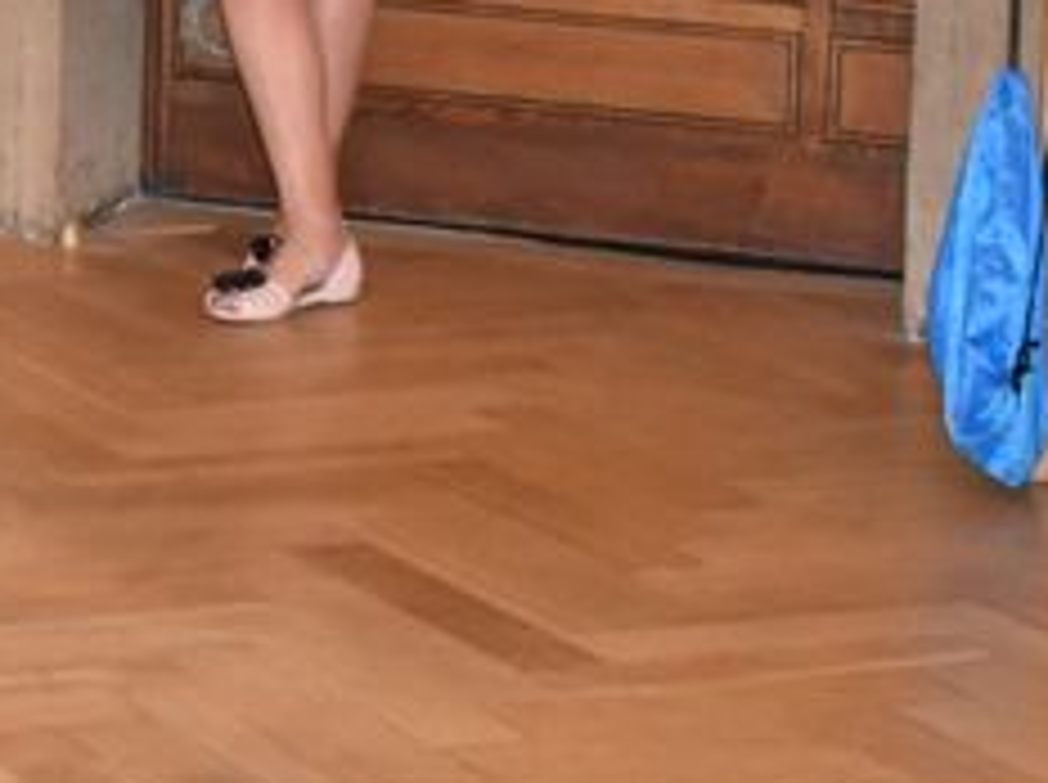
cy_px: -353
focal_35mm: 184
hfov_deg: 10.0
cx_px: -990
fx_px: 5566
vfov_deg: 7.9
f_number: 5
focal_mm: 29
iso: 1100
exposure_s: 1/60
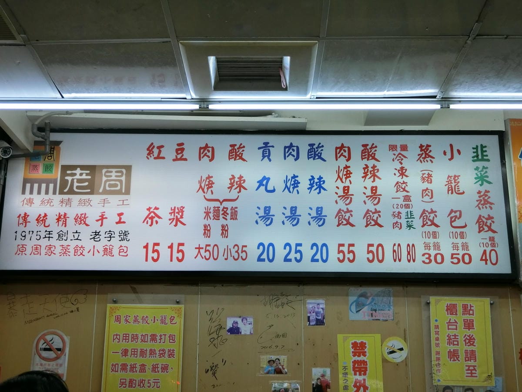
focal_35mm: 50
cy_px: 196
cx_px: 261
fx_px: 754
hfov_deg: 38.2
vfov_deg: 29.1
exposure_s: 1/125
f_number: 3.7
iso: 160
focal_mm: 11.1
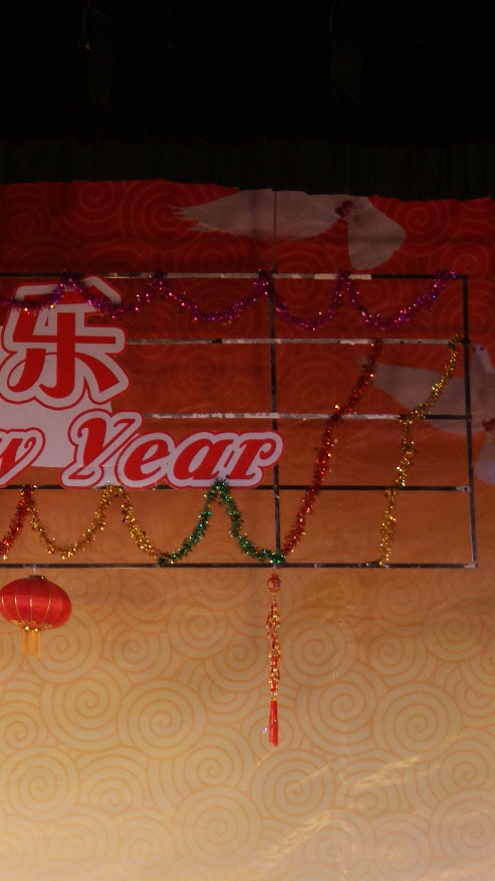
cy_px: 561
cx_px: -184
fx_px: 4416
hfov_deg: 6.4
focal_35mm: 189
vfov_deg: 11.4
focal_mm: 55
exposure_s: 1/100
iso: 200
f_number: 5.6
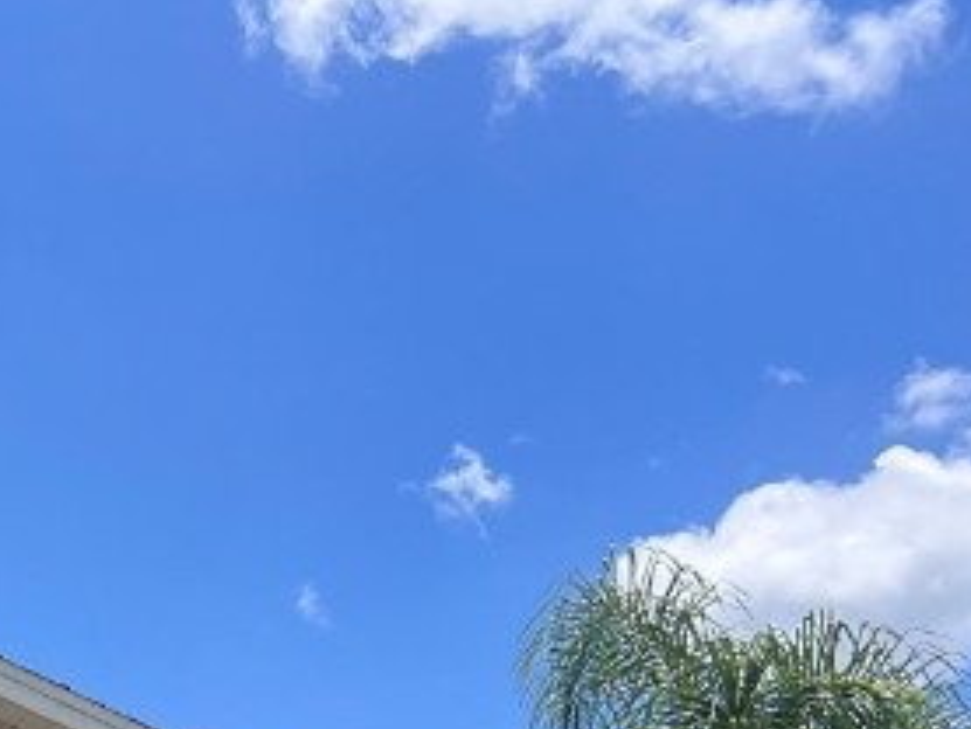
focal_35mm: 96
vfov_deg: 13.8
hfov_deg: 18.0
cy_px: 1286
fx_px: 2694
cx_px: -533
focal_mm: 5.7
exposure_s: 1/6211
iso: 50
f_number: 1.5
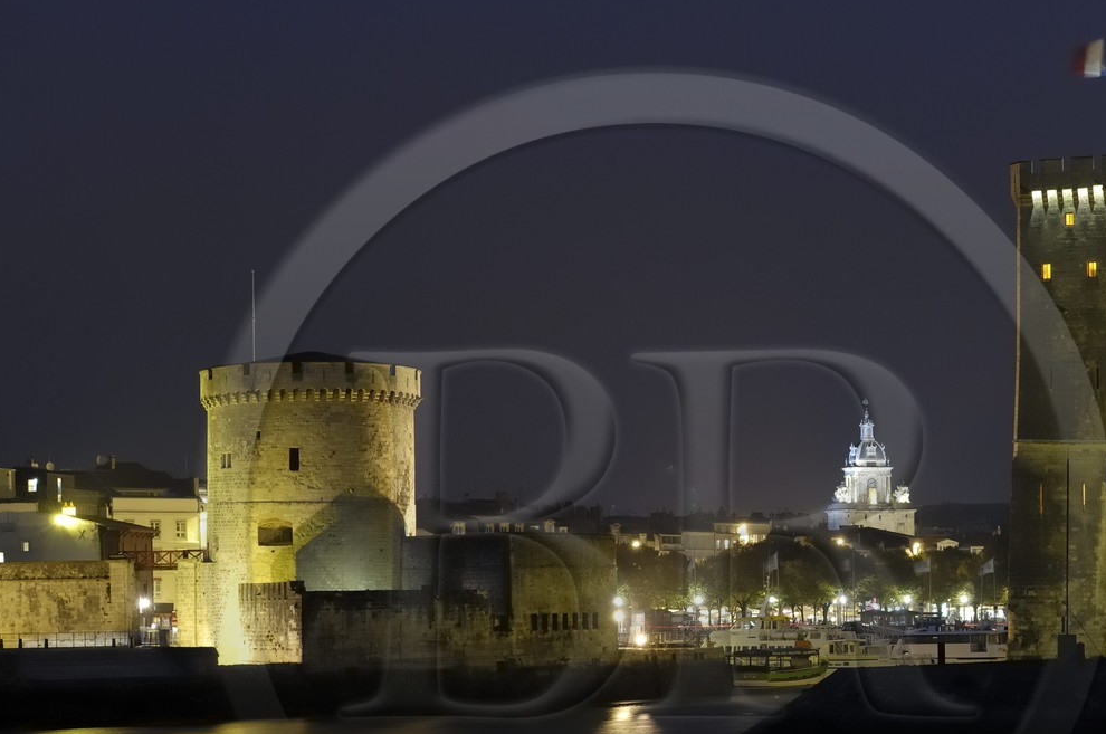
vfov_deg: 16.0
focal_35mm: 85
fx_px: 2602
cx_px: 655
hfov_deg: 24.0
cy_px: 535
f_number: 6.3
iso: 100
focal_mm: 35
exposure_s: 6
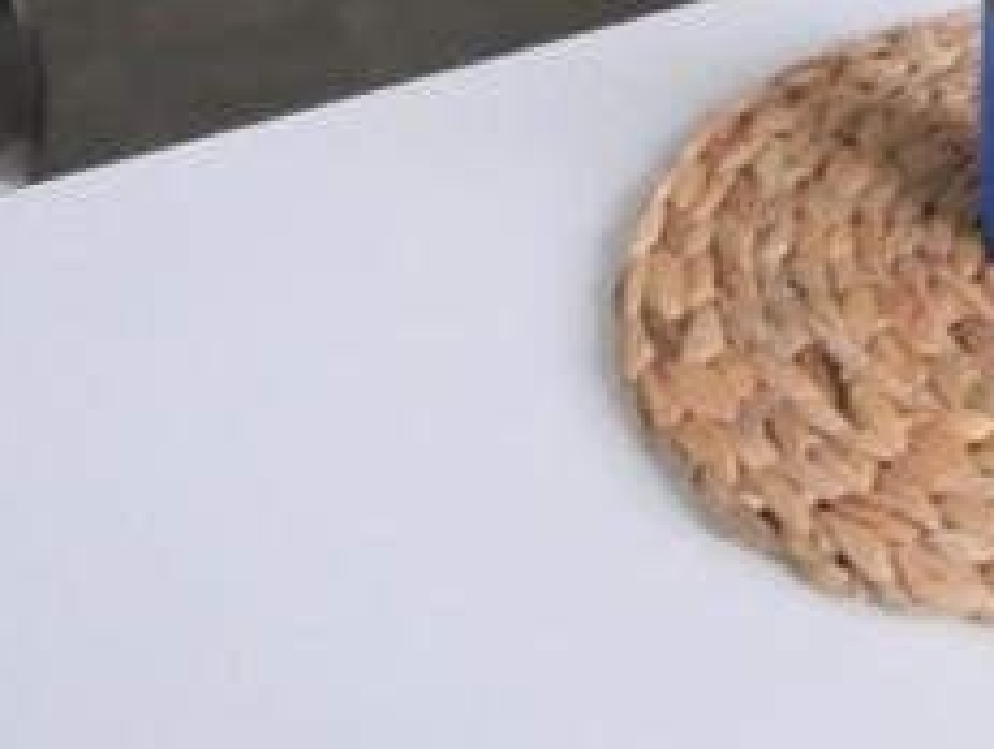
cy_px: -829
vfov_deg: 16.6
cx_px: 1222
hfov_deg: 27.1
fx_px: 1783
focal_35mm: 62
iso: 1000
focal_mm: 7
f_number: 4
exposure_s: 1/60
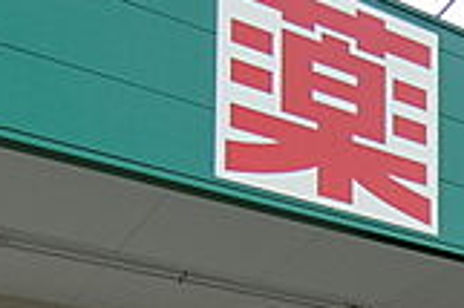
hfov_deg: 21.7
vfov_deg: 15.2
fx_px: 979
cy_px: 571
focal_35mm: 76
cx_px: 718
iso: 80
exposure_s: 1/1250
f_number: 2.7
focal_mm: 4.06
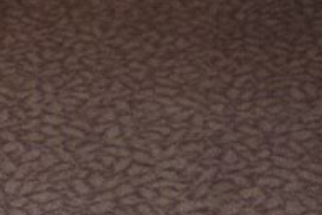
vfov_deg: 8.8
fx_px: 1395
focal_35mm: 156
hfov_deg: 12.6
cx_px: -139
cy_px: 200
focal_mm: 6
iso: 200
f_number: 2.8
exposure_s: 1/60
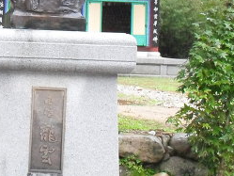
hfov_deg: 11.8
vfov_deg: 8.9
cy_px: -27
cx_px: -9
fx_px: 1123
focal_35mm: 166
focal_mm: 11.7
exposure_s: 1/60
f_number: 3.7
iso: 320
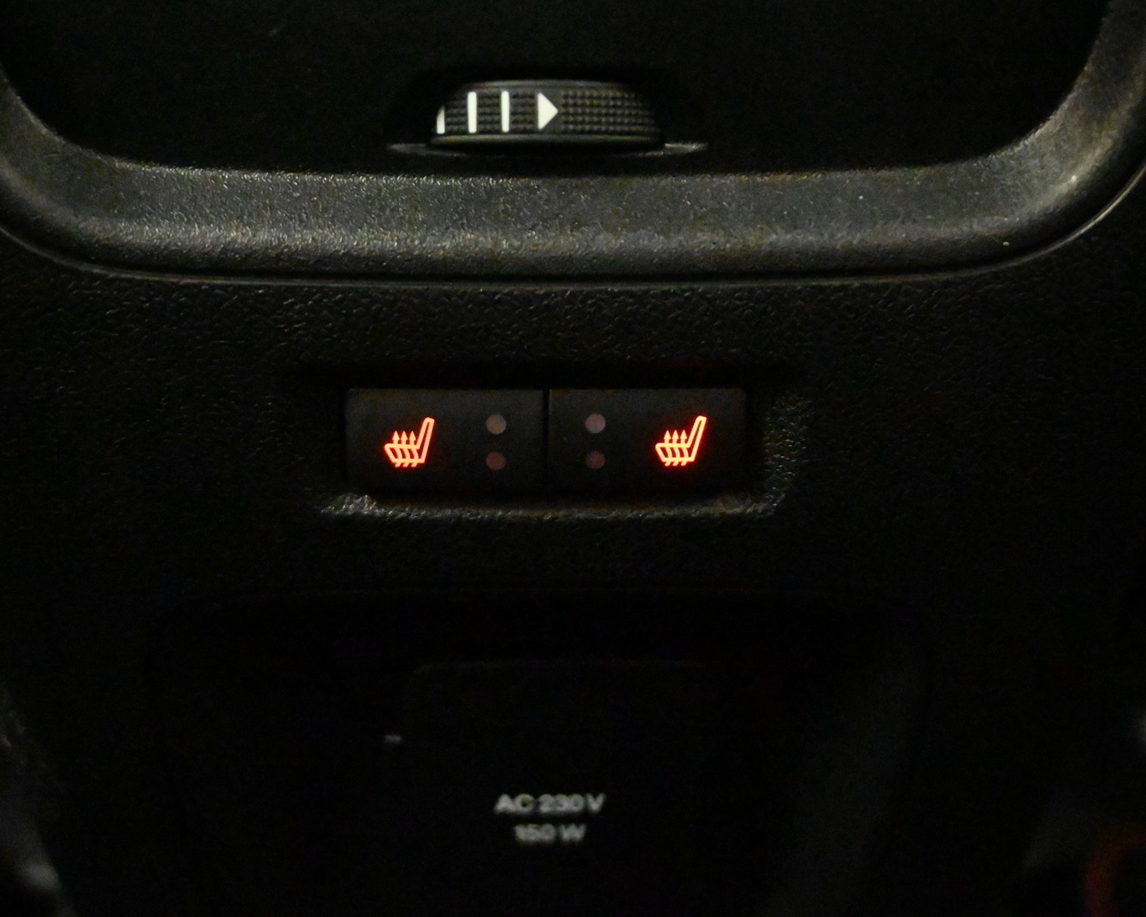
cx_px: 543
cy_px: 457
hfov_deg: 36.1
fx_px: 1759
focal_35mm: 52
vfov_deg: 29.2
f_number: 5
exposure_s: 1/50
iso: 40000
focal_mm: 30.5
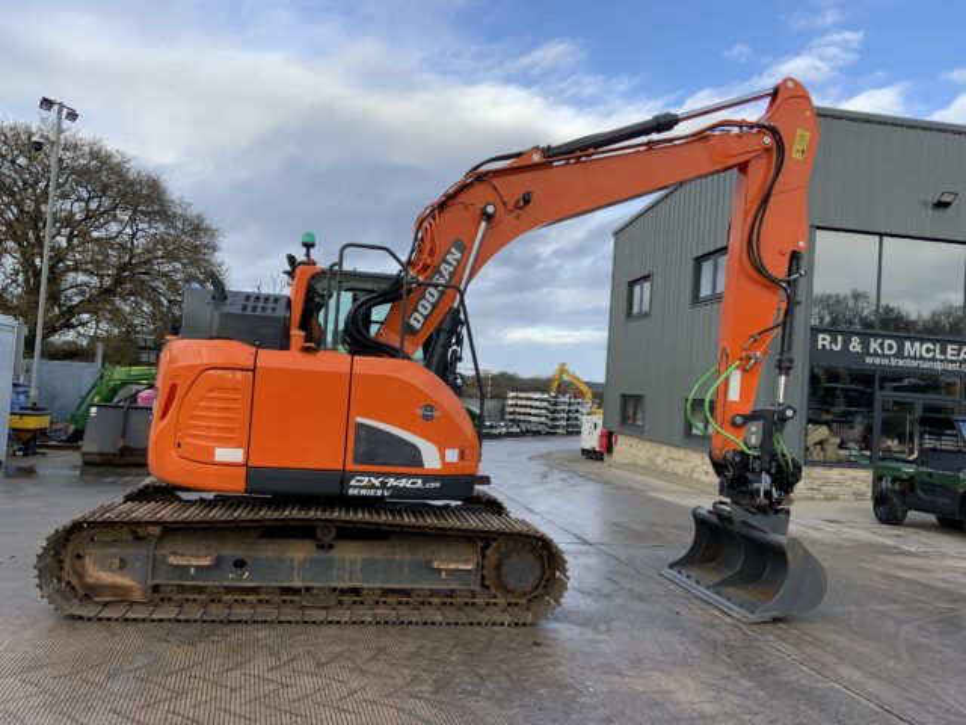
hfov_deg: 61.7
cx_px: 483
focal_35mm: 29
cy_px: 362
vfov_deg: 48.2
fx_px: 809
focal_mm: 3
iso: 16
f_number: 1.8
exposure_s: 1/650
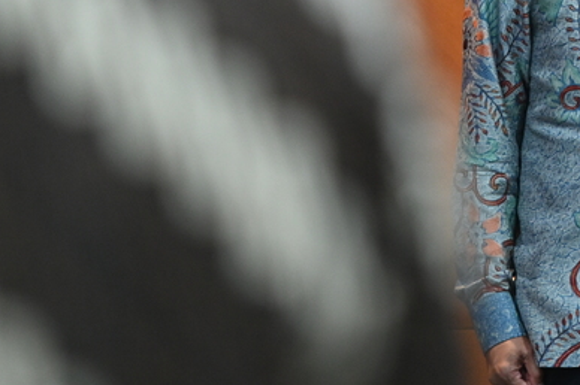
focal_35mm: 482
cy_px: -131
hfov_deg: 4.3
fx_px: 7759
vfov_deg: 2.8
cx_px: 680
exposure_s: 1/100
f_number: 2.8
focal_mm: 165
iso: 2000
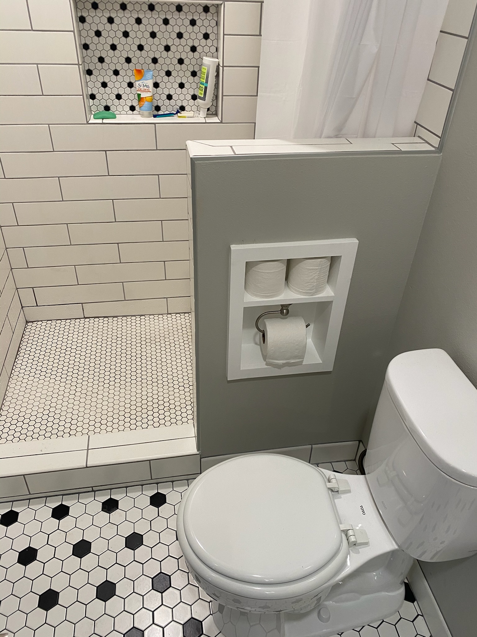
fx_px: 478
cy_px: 318
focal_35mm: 26
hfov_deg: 53.1
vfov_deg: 67.3
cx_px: 238
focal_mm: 4.25
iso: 100
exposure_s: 1/60
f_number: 1.8
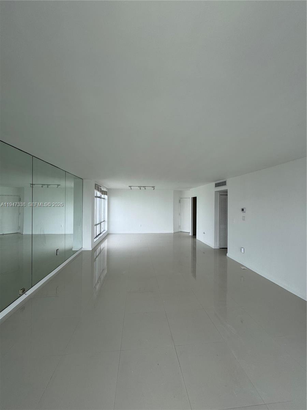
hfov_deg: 85.7
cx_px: 154
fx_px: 166
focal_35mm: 14
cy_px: 205
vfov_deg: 102.1
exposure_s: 1/269
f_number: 2.2
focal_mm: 2.22
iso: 40
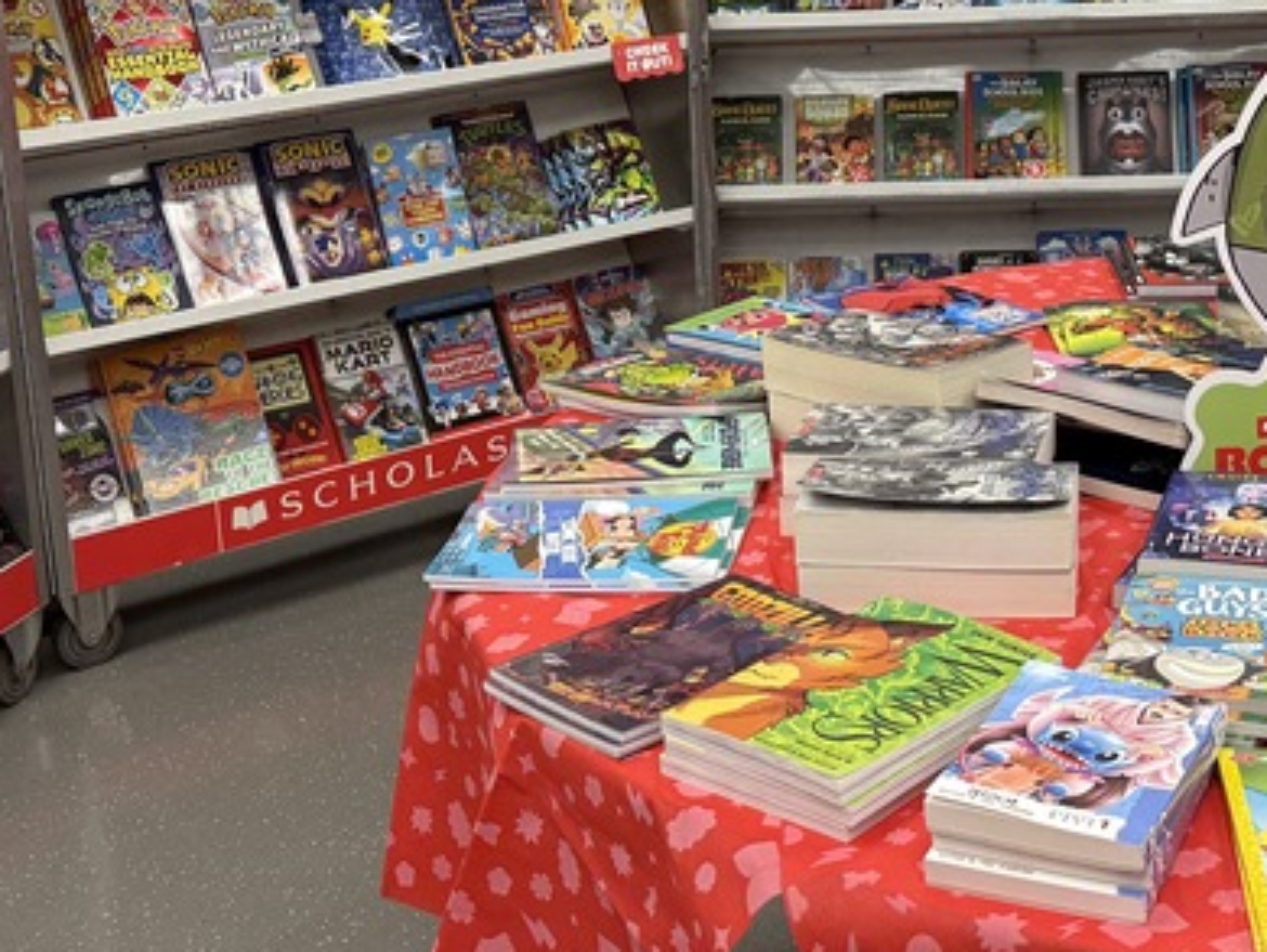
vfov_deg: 23.1
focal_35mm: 63
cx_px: 724
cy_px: 253
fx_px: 2307
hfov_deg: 30.7
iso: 200
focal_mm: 6.76
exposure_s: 1/120
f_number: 1.78
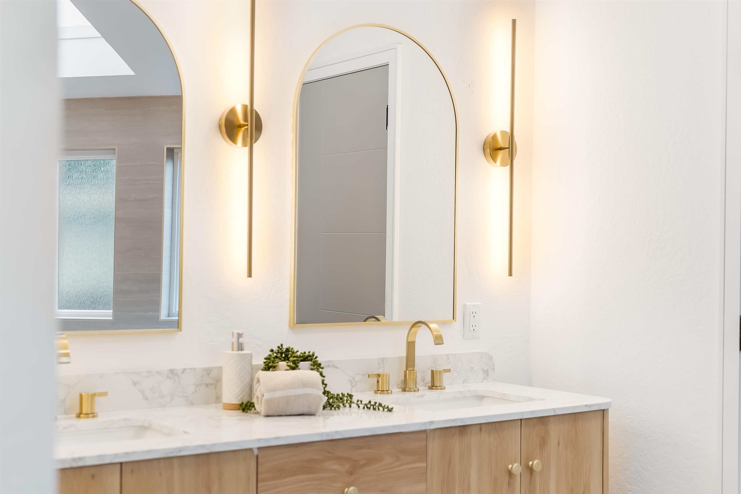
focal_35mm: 50
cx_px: 370
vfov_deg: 27.0
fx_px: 1029
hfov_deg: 39.6
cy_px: 247
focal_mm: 50
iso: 400
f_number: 4.5
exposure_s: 1/30
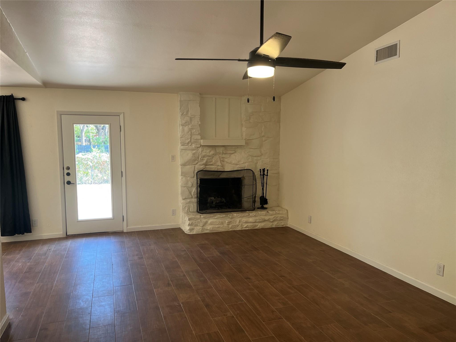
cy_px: 171
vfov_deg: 53.1
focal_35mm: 26
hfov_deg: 67.3
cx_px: 228
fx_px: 343
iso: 64
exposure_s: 1/60
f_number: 1.6
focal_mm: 5.1
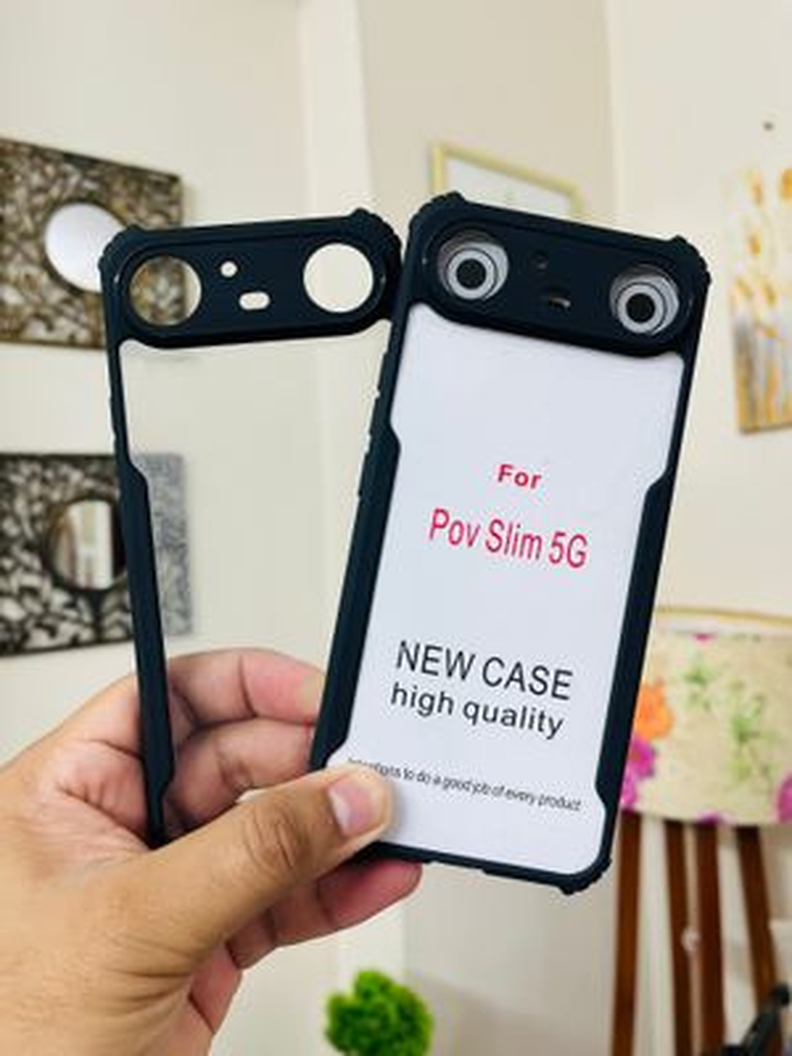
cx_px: 396
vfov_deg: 67.3
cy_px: 528
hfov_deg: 53.1
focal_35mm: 26
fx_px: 793
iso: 125
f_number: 1.6
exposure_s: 1/100
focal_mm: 5.1
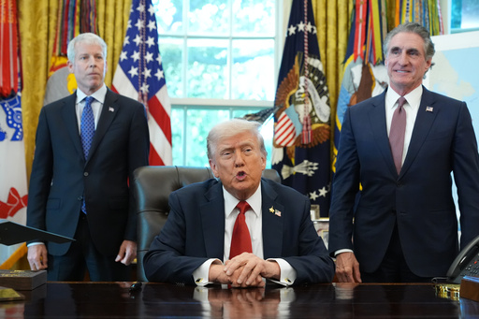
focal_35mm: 55
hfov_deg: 36.3
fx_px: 732
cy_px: 160
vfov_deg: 24.6
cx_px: 240
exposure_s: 1/250
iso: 6400
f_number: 3.5
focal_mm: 55
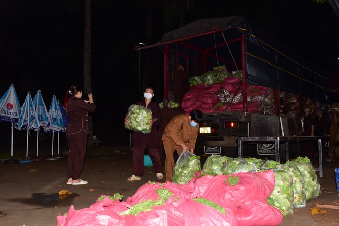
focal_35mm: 38
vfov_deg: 35.1
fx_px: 358
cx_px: 170
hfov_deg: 50.7
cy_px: 113
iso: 1250
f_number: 6.3
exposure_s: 1/160
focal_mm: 38
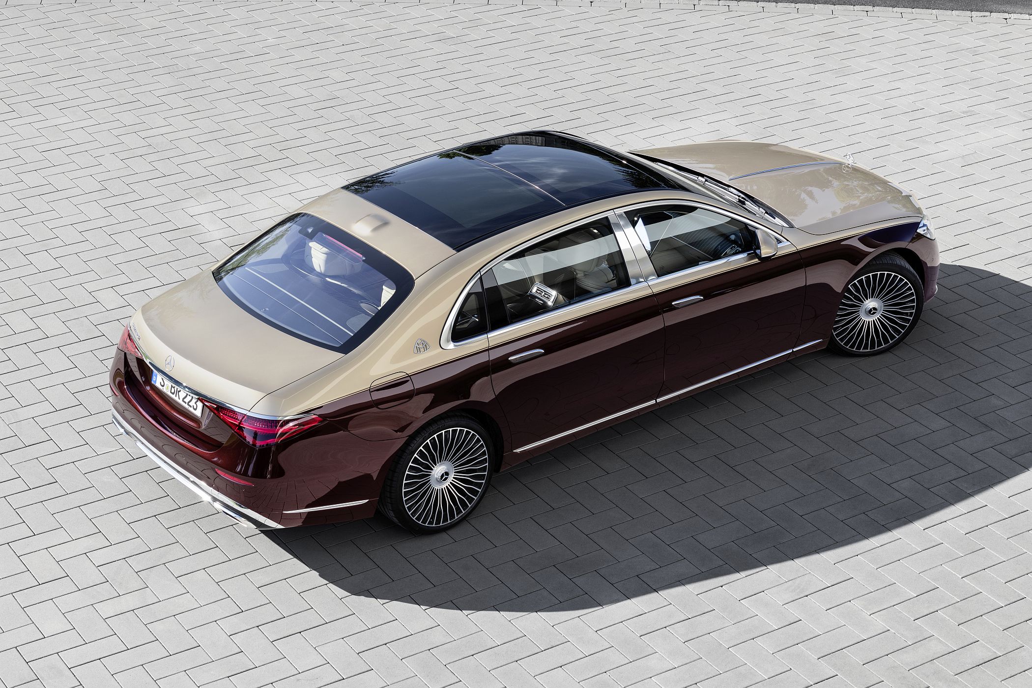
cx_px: 516
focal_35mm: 75
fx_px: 2150
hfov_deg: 27.0
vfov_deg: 18.2
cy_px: 344
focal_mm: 75
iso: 100
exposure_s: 1/160
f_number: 8
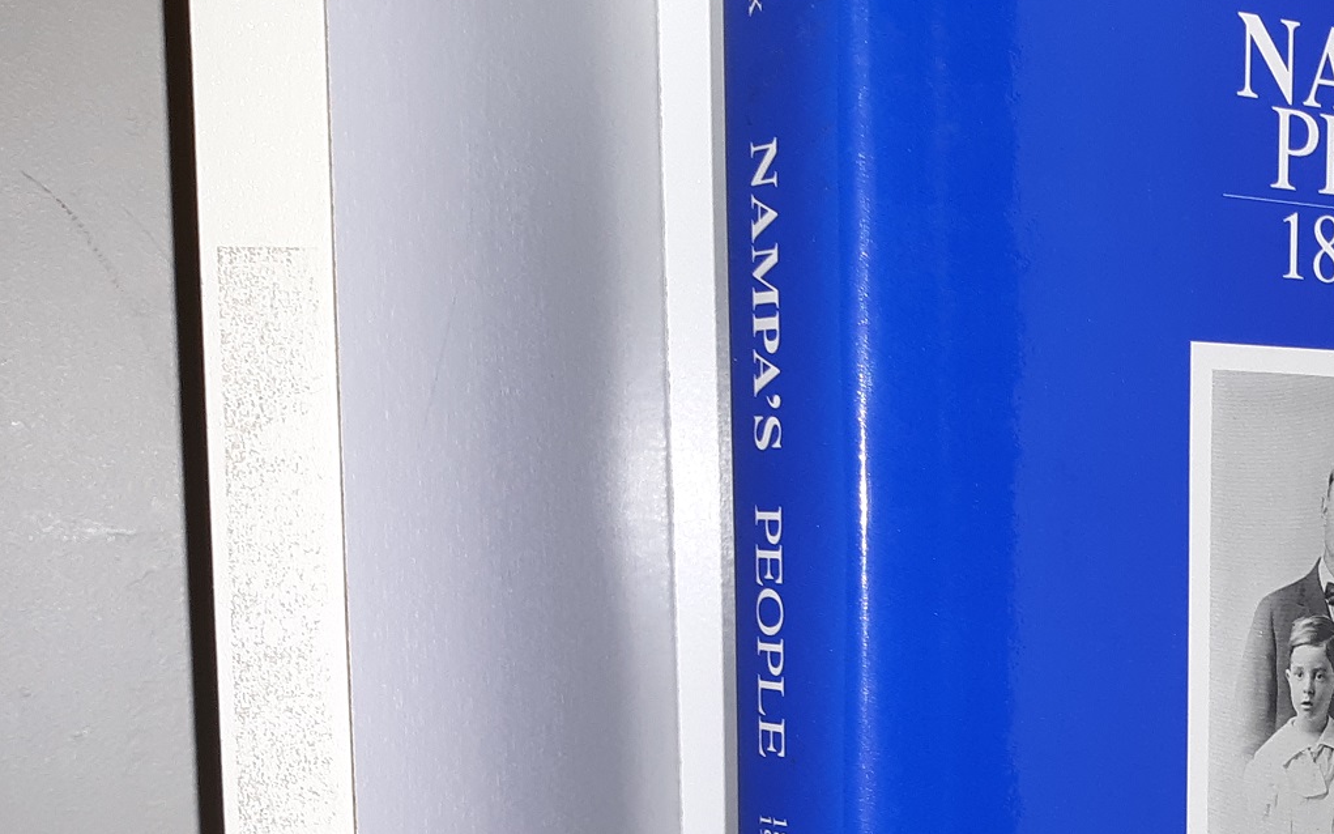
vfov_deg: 21.2
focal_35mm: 60
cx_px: 1233
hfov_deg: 32.1
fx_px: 2181
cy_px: 720
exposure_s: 1/50
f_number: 1.7
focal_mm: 3.7
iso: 40
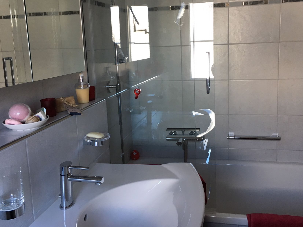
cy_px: 96
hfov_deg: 51.3
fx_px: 315
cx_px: 161
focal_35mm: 36
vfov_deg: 39.5
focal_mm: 4.15
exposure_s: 1/33
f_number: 2.2
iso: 50
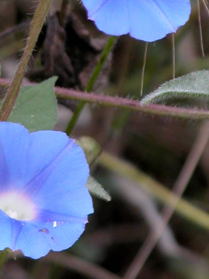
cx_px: 72
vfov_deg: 4.4
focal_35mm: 447
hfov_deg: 3.3
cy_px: 73
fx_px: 3600
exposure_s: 1/138
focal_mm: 71.2
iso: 100
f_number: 4.2
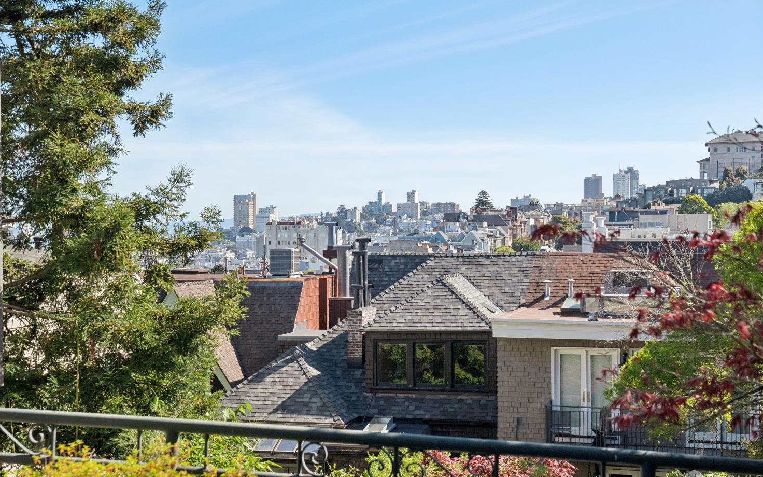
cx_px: 377
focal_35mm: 54
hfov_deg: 37.5
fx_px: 1123
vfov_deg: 24.0
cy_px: 233
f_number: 7.1
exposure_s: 1/3200
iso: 800
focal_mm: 35
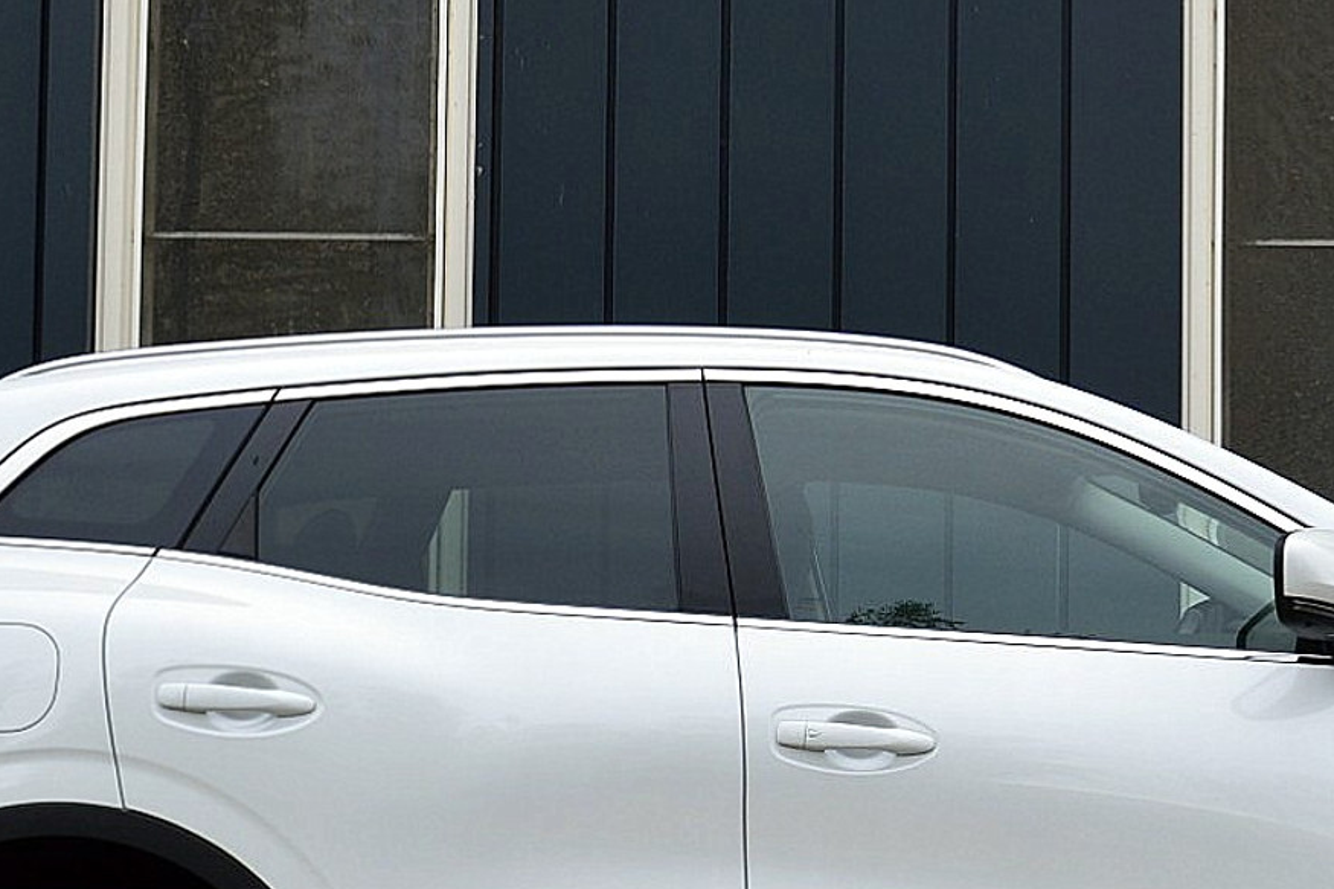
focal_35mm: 79
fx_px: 2927
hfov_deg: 25.5
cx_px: 932
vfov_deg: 17.1
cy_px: 706
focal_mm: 24
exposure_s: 1/100
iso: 400
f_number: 9
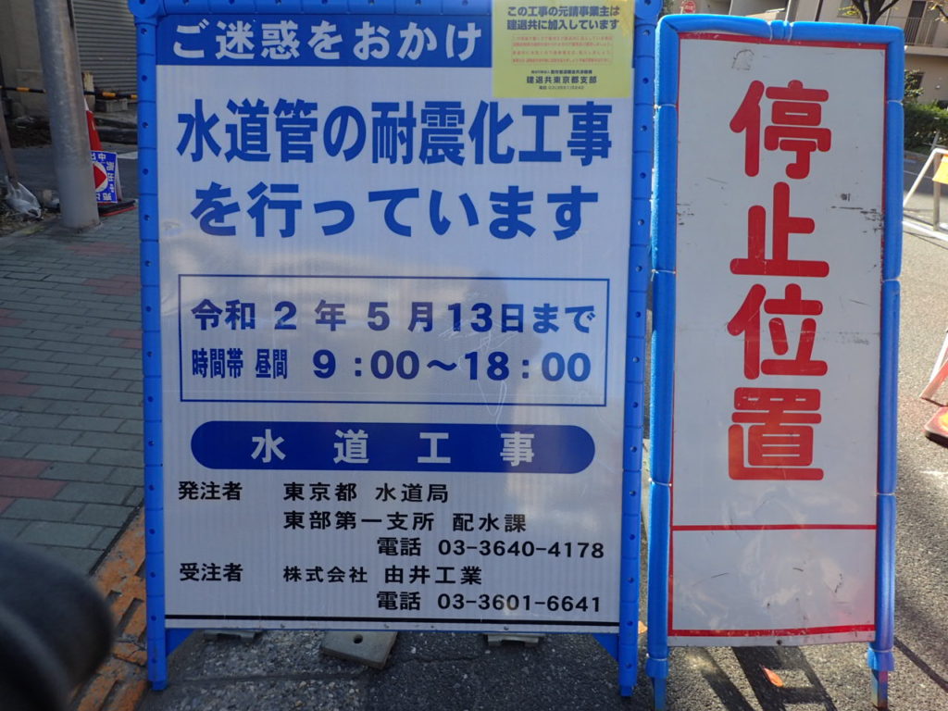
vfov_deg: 54.9
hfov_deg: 69.4
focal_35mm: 25
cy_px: 356
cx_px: 474
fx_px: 685
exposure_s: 1/400
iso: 100
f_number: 2.8
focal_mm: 4.5
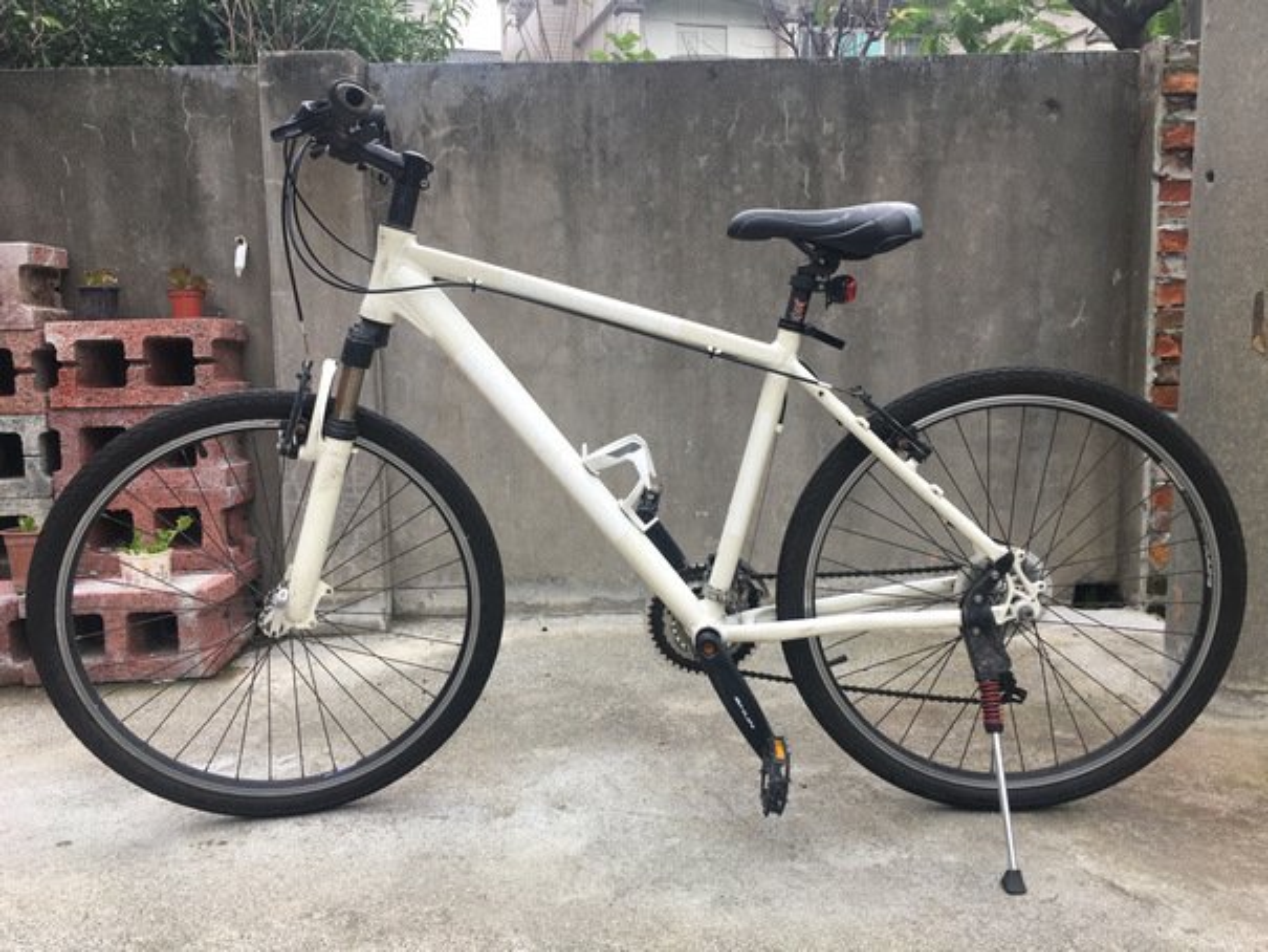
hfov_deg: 61.6
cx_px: 634
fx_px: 1062
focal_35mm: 29
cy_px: 476
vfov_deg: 48.2
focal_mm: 4.15
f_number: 2.2
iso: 32
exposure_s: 1/120
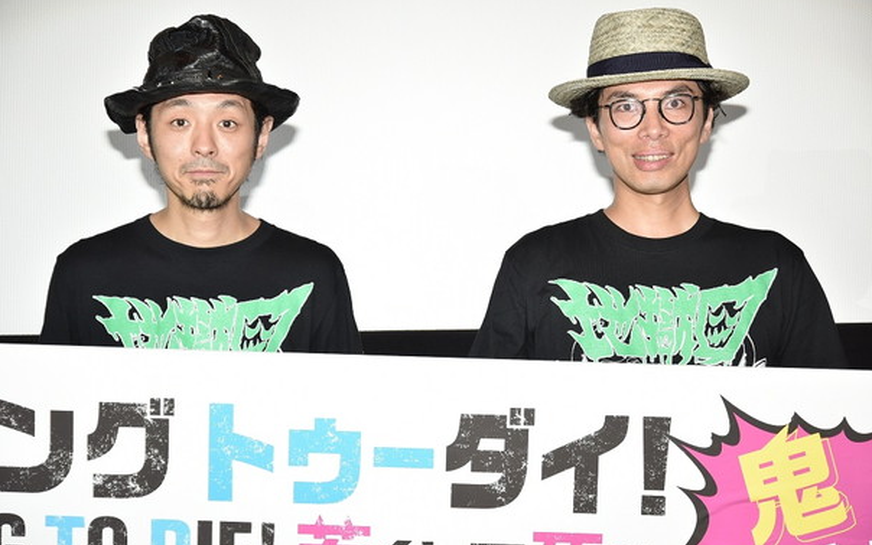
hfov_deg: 29.4
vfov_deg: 18.6
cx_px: 437
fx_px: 1664
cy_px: 267
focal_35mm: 70
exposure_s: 1/250
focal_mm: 68
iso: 1250
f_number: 4.5
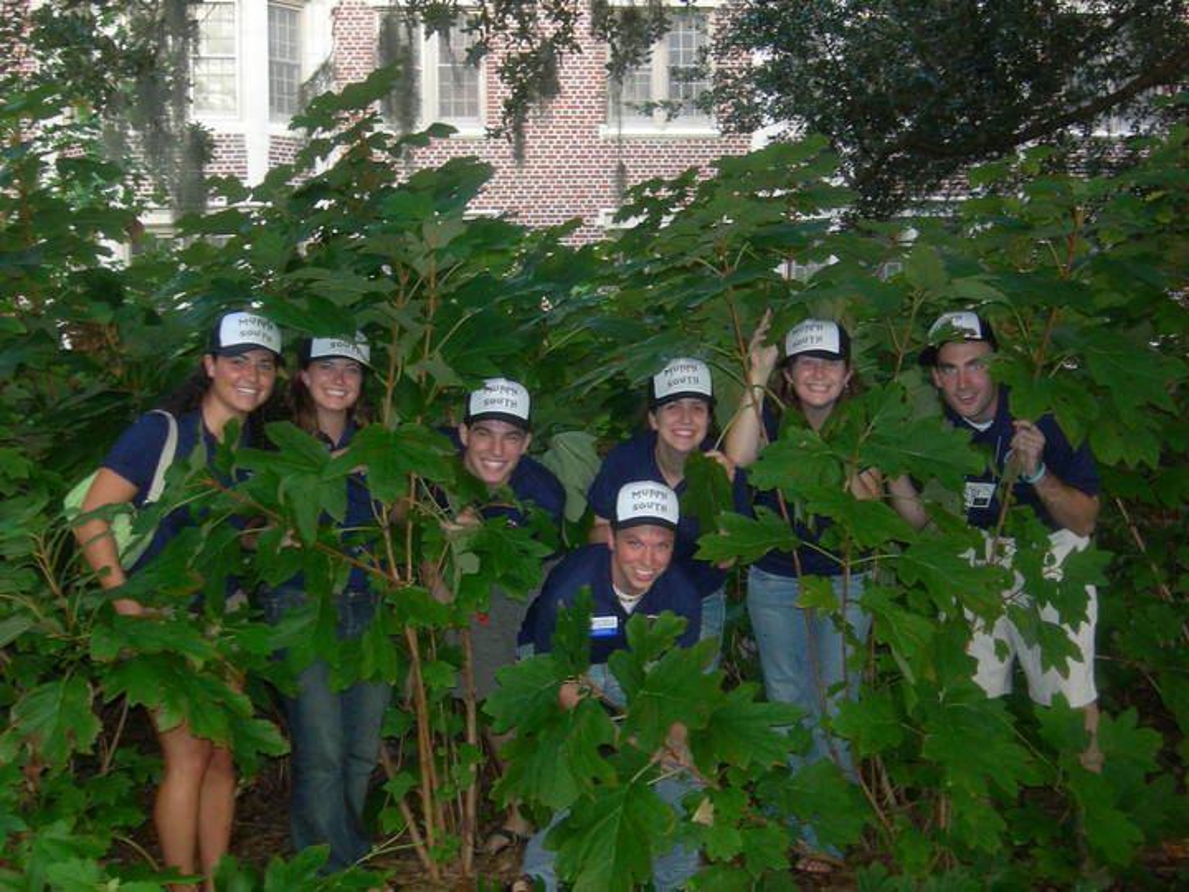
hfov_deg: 38.2
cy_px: 446
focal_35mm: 50
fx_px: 1717
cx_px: 594
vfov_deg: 29.1
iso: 200
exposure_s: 1/60.1
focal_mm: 10.4
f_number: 3.1
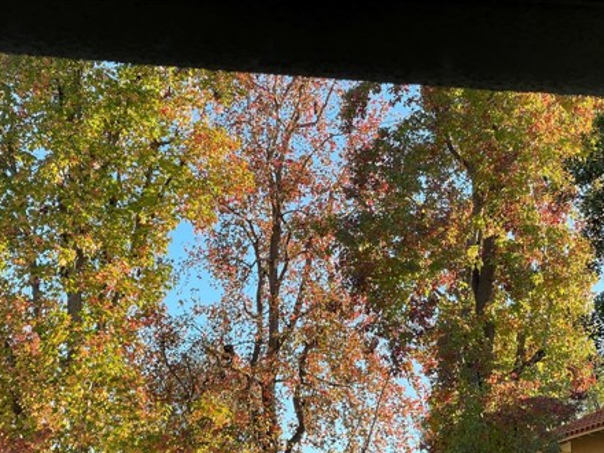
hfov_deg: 21.0
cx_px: 382
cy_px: 324
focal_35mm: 93
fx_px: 1623
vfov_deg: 15.8
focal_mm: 7.5
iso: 20
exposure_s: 1/165
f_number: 2.2
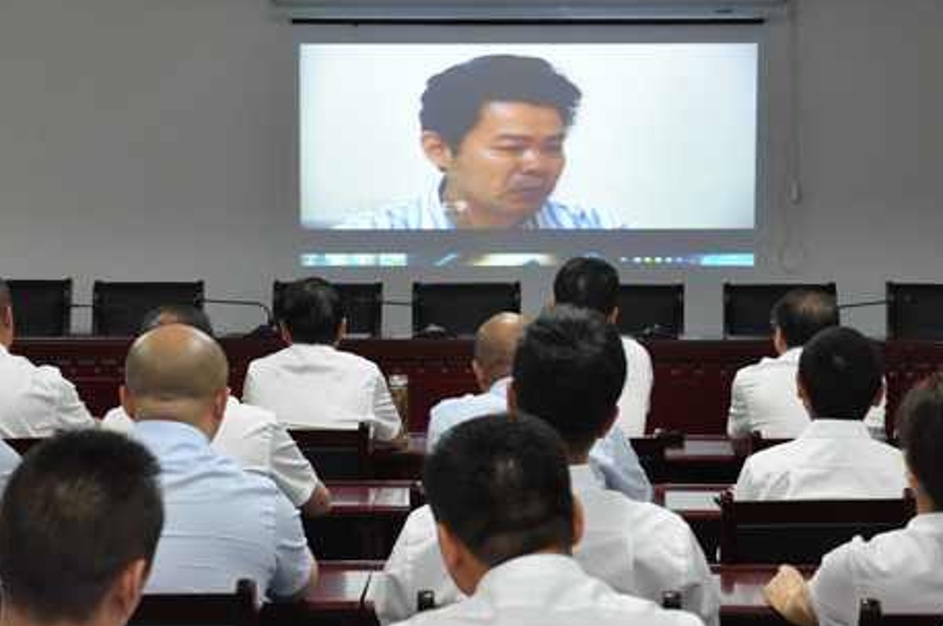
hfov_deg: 21.3
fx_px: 2503
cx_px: 467
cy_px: 207
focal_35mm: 96
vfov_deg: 14.2
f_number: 7.1
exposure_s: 1/50
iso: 1250
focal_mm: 45
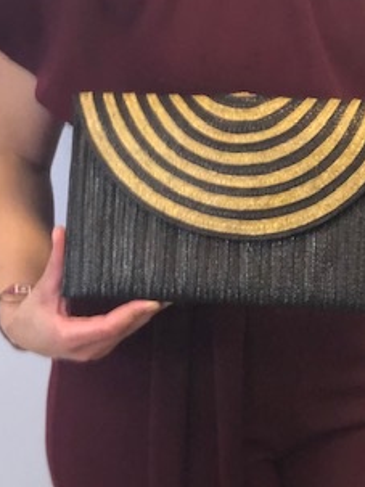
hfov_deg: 13.4
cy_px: 448
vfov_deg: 17.6
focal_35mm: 110
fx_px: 1548
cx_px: 283
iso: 125
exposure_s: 1/30
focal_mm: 6
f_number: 2.4
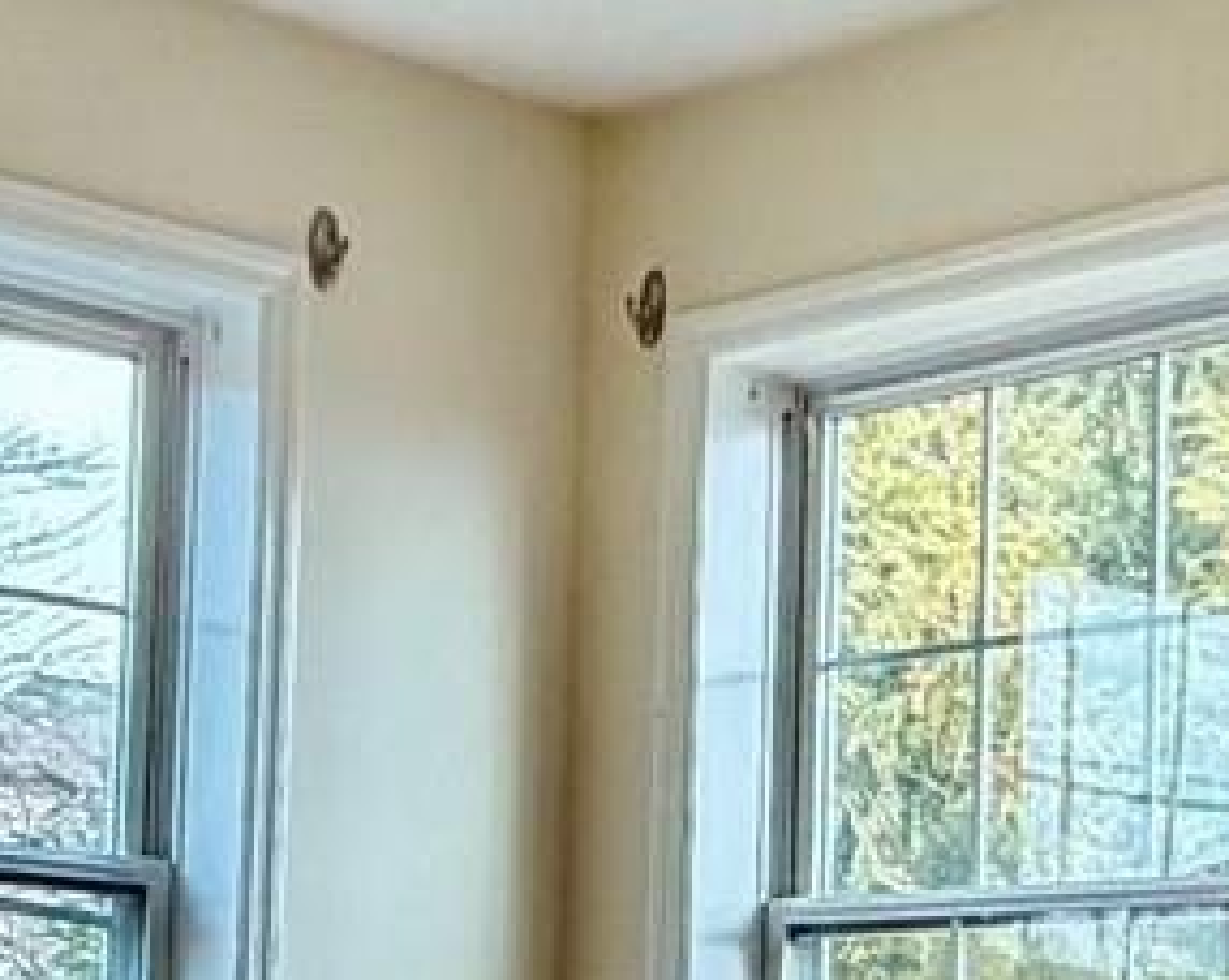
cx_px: 602
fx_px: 3560
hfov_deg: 19.6
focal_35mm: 98
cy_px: 1027
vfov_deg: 15.3
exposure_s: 1/60
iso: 160
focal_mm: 2.22
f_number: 2.2
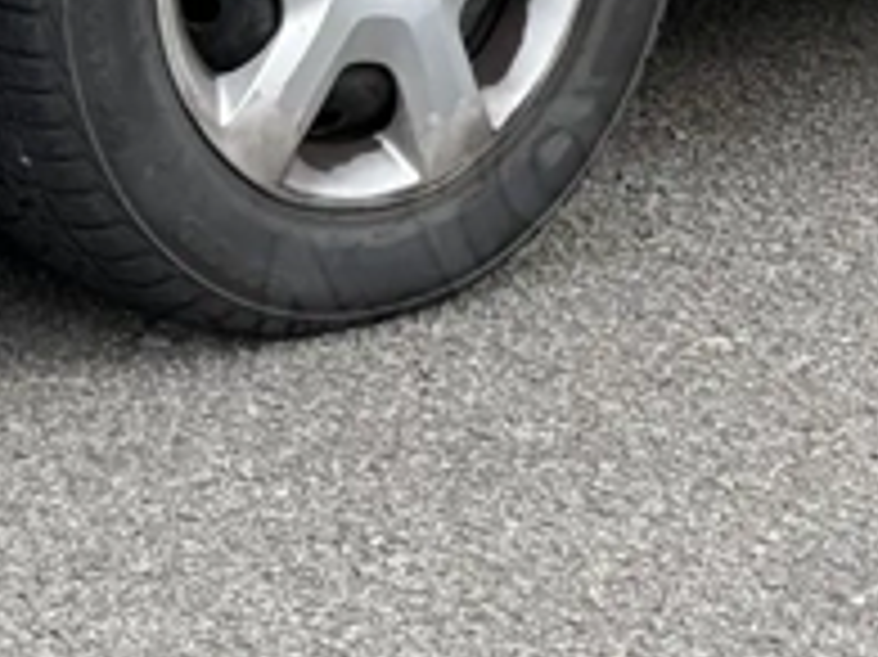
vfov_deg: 5.9
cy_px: -616
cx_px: 662
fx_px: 6236
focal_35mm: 246
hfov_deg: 8.0
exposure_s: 1/1795
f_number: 1.78
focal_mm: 6.76
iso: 80
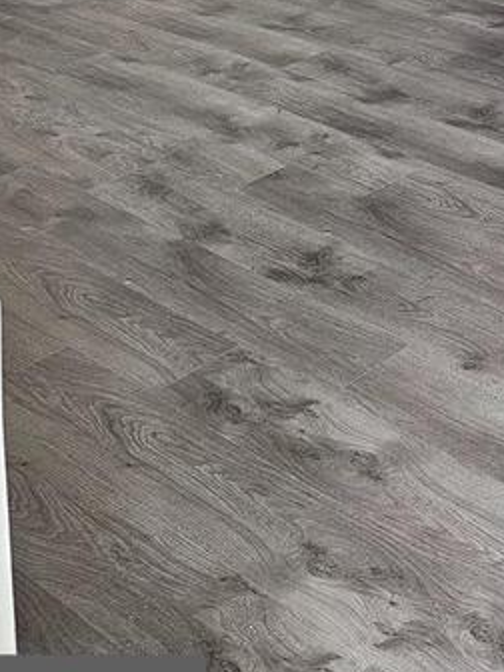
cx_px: 664
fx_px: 1437
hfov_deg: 18.5
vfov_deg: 22.2
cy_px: -310
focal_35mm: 74
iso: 400
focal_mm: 6.3
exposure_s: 1/244
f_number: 1.7
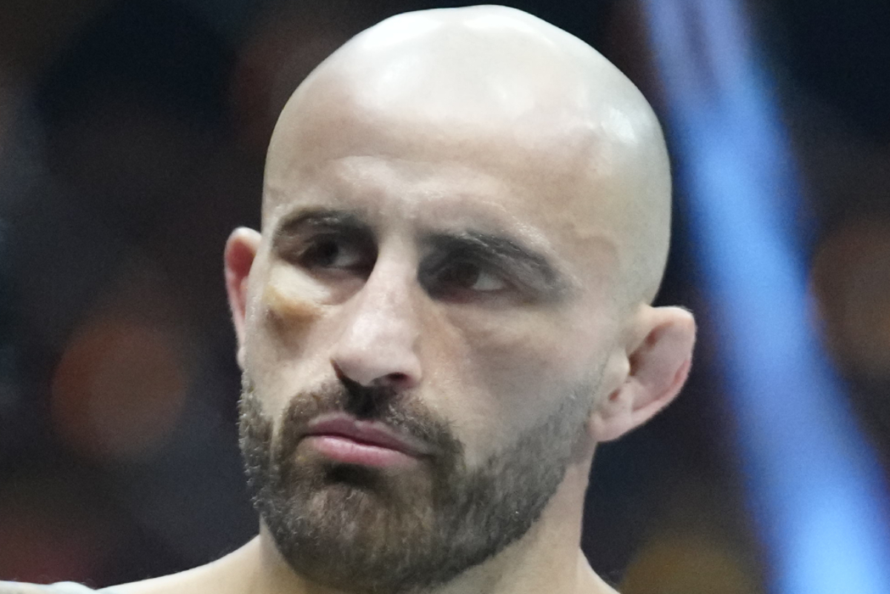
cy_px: 297
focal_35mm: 107
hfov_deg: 19.1
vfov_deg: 12.8
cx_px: 445
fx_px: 2645
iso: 5000
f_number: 2.8
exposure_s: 1/1250
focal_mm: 107
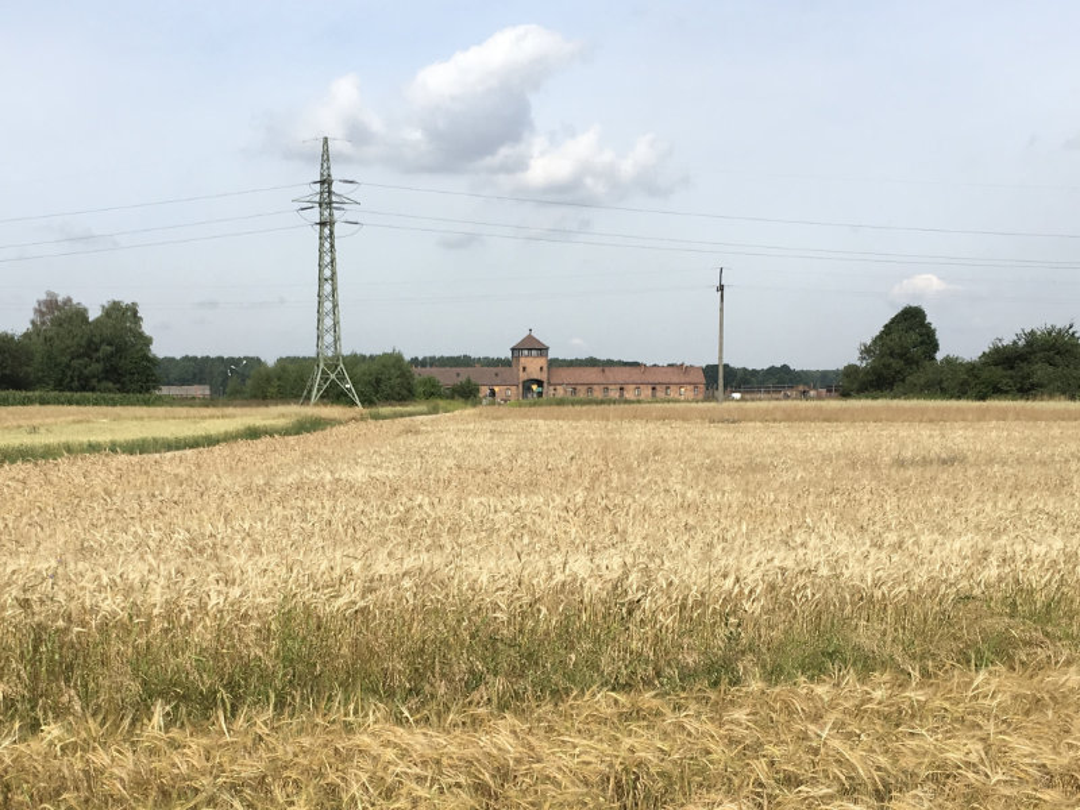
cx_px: 540
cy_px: 405
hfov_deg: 61.7
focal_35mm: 29
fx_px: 905
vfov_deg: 48.2
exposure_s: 1/1570
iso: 25
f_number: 2.2
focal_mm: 4.2
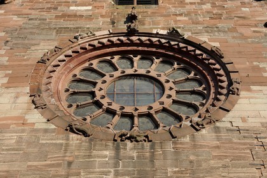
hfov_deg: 33.4
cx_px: 134
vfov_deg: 22.6
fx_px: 445
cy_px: 89
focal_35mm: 60
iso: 200
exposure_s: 1/160
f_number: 11
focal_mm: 60
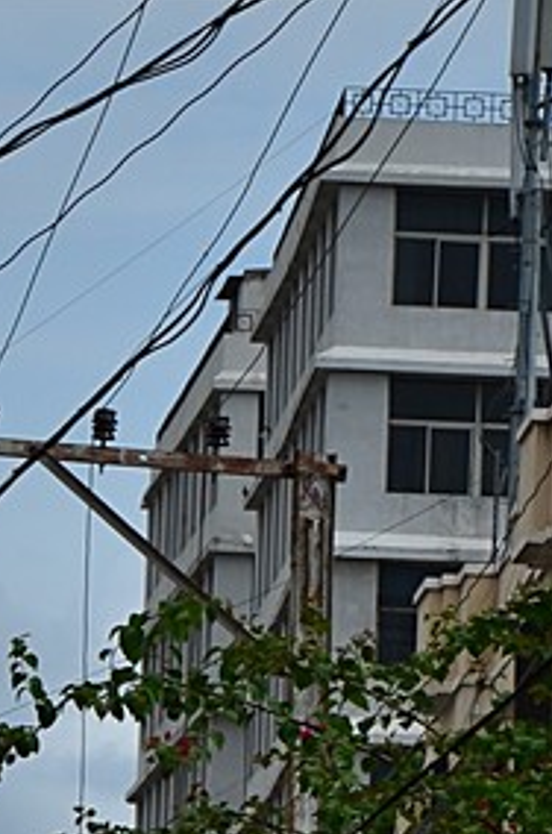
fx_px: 8551
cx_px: -376
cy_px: 1674
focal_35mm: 370
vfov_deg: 5.5
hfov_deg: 3.7
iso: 100
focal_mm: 58
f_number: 8
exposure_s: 1/250
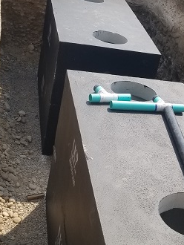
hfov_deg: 23.1
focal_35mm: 63
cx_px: 131
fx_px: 446
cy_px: 116
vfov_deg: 30.7
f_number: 1.7
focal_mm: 4.25
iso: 50
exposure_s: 1/2120
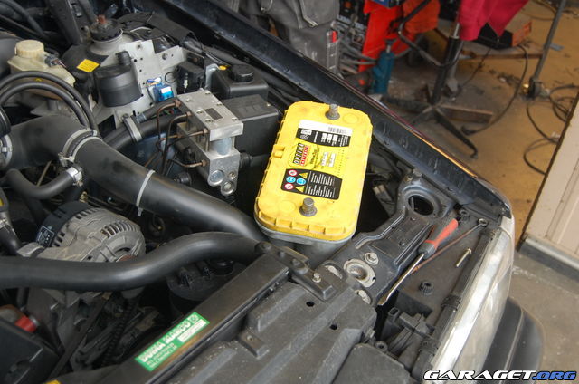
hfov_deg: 43.7
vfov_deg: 29.7
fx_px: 722
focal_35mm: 45
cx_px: 290
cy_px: 192
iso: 560
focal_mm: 30
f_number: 4.2
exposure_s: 1/30
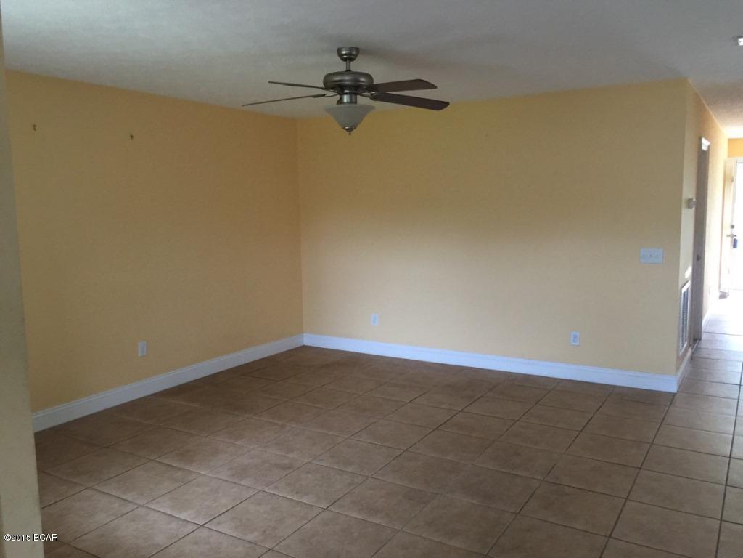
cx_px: 372
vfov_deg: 48.2
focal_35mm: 29
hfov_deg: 61.7
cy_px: 279
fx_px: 622
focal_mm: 4.15
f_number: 2.2
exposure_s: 1/15
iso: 100
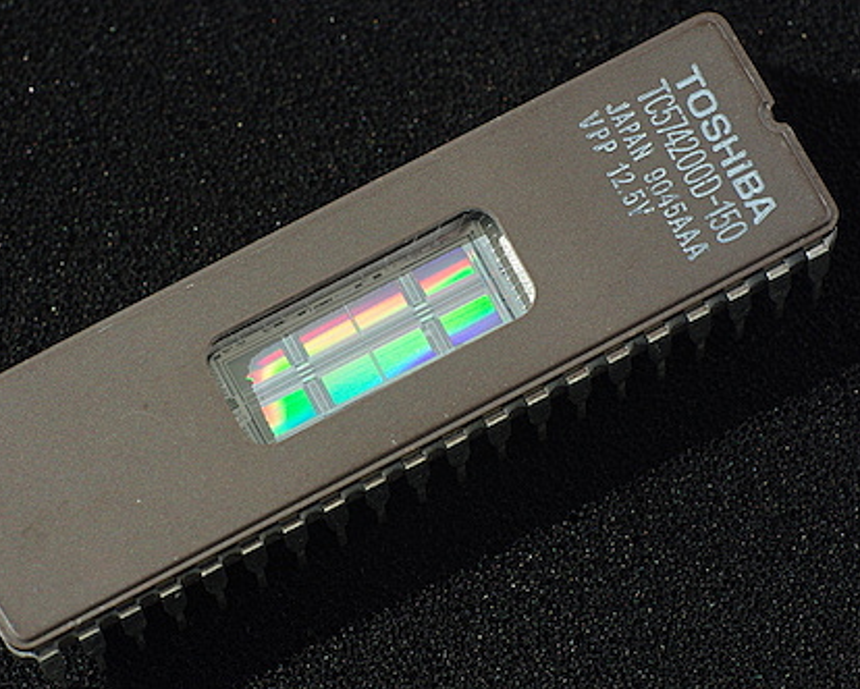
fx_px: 2369
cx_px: 386
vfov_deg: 16.6
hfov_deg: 20.6
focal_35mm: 93
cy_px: 343
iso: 100
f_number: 16
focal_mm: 55
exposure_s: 1/60
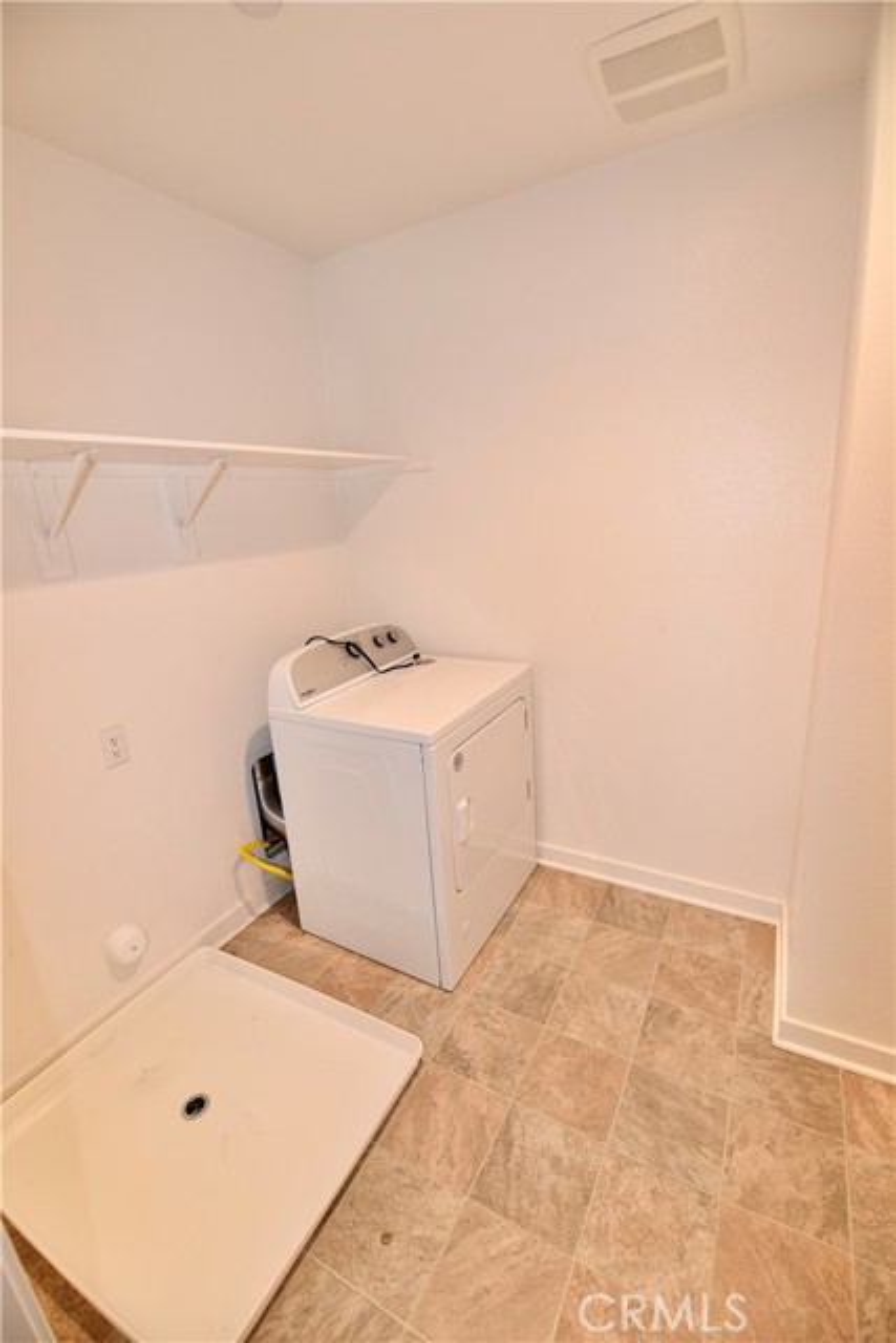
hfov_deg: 77.4
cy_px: 672
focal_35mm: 15
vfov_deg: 100.4
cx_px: 448
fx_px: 560
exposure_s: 1/80
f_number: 4.5
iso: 500
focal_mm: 15
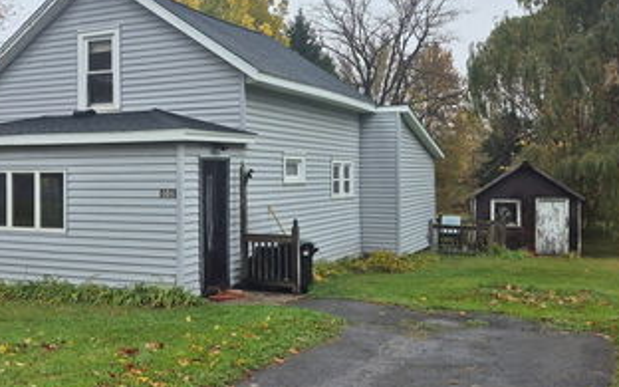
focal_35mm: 40
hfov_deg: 48.4
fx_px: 675
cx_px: 204
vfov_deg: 31.9
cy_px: 163
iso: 25
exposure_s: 1/355
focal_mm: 5.4
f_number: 1.8
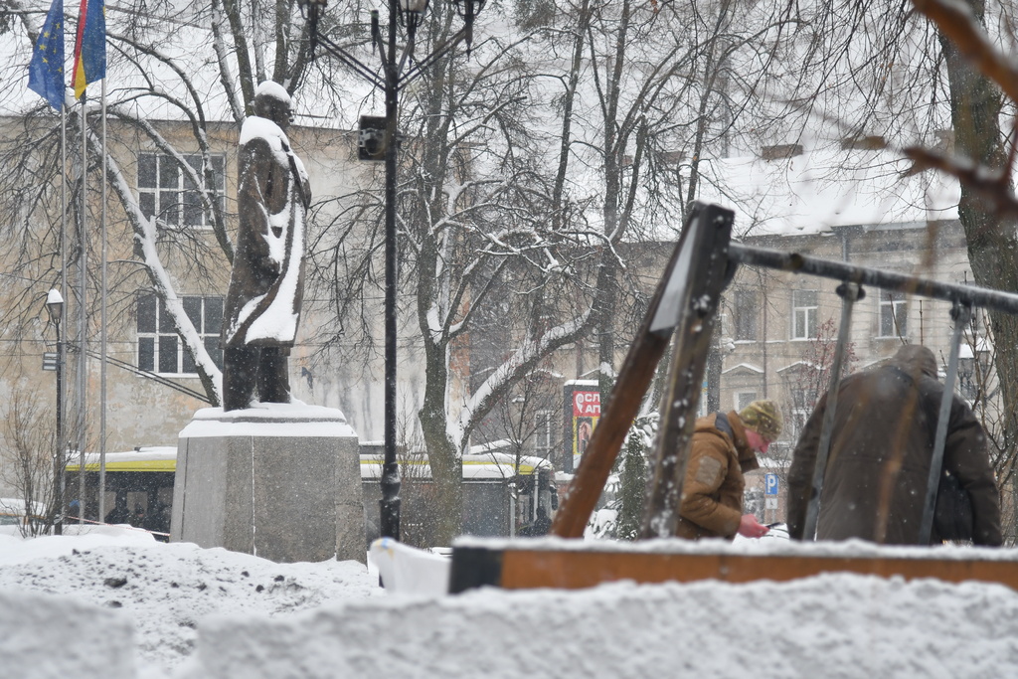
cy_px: 340
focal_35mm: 147
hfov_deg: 14.0
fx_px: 4157
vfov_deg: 9.3
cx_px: 509
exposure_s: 1/640
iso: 320
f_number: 4
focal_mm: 98
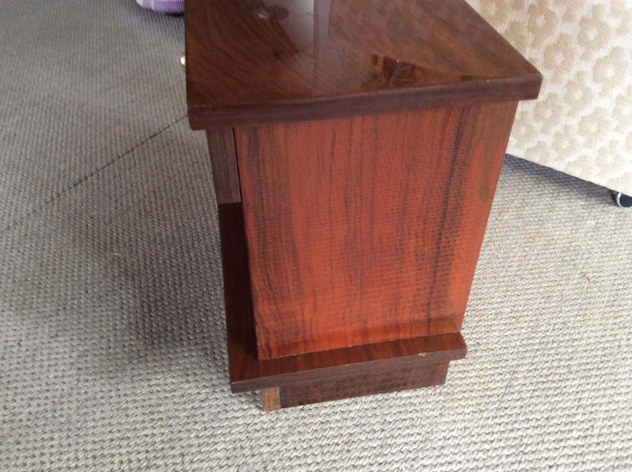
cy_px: 236
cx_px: 316
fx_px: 583
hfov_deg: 56.9
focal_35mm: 32
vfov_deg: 44.1
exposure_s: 1/25
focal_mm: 3.3
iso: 125
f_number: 2.4
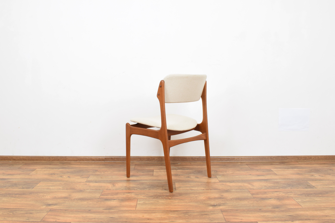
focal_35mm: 33
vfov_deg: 40.0
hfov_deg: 57.2
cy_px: 112
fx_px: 307
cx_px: 168
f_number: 25
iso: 100
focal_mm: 22
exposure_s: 5
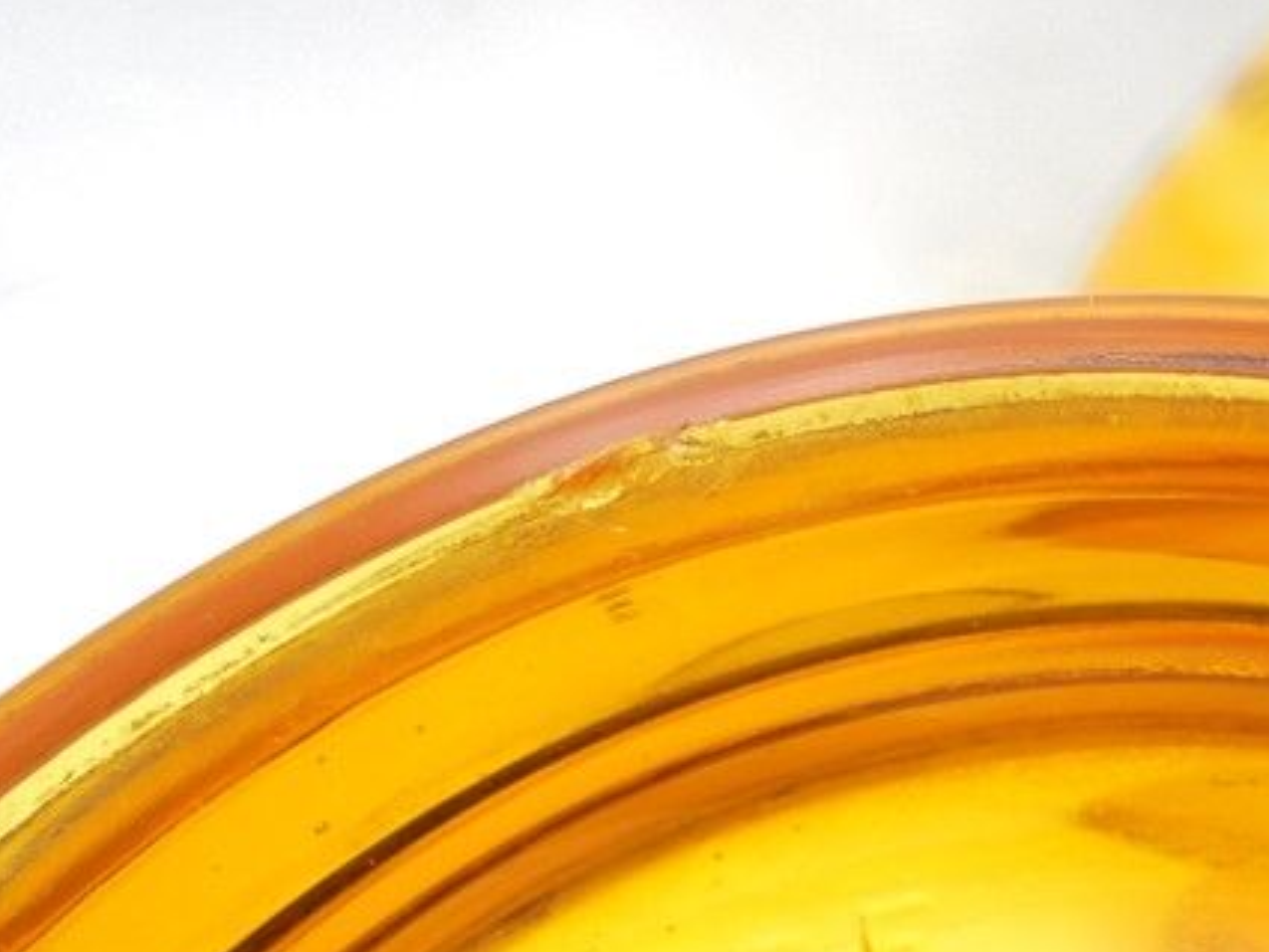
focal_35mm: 55
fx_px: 2017
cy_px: 897
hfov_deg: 32.6
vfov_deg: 25.6
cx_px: 1212
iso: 100
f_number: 3.5
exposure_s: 1/80
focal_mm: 4.6
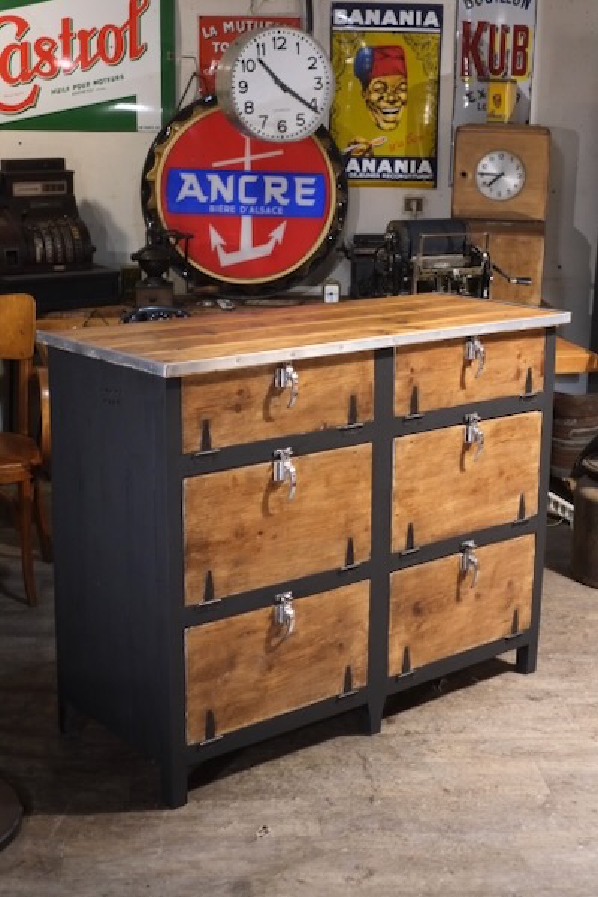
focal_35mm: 53
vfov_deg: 37.5
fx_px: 1320
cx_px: 299
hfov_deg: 25.5
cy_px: 448
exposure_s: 1/125
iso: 3200
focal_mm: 35
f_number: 4
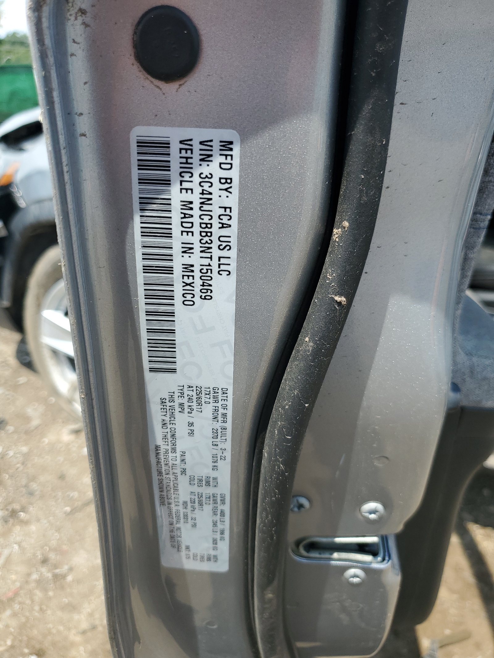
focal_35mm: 26
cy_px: 329
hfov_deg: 53.1
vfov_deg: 67.3
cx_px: 247
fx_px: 495
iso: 50
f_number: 1.5
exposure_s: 1/1429
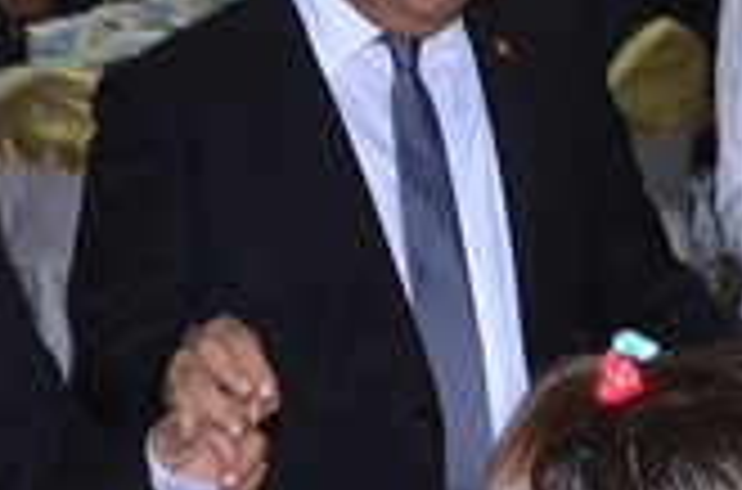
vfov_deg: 10.3
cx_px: 823
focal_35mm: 131
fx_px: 2692
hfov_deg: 15.3
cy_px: 0
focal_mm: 18
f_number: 5.6
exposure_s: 1/60
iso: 400
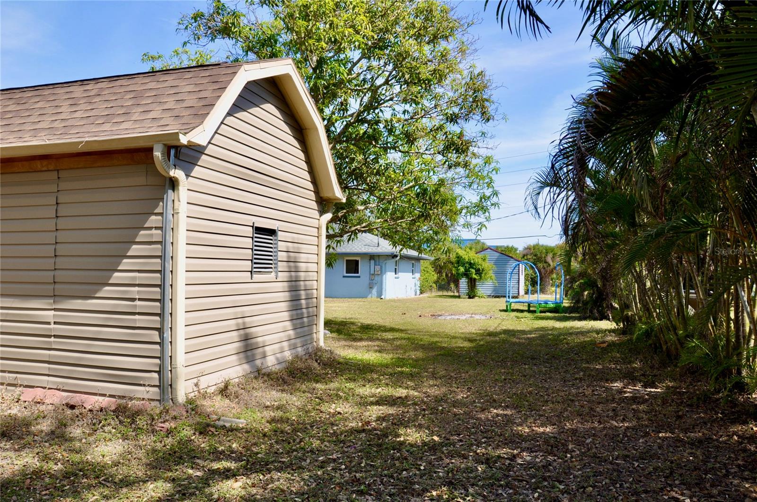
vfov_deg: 47.8
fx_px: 567
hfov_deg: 67.5
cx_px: 378
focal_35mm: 27
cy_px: 251
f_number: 11
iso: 200
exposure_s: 1/125
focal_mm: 18
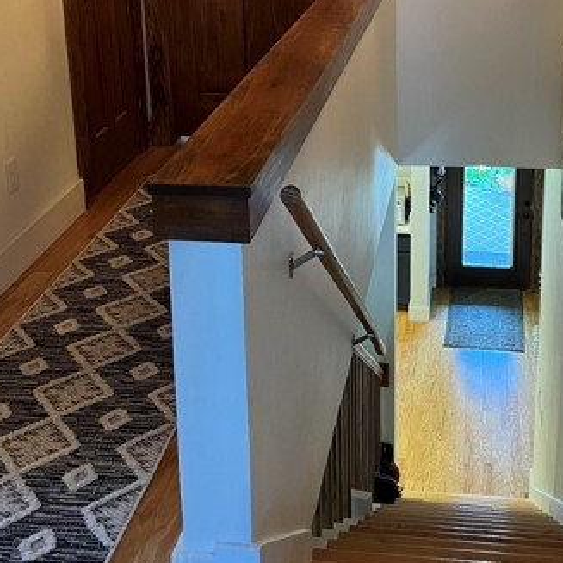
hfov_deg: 31.5
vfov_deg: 30.8
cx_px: 351
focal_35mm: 54
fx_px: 994
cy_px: 103
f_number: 1.5
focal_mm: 5.7
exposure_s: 1/60
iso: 500
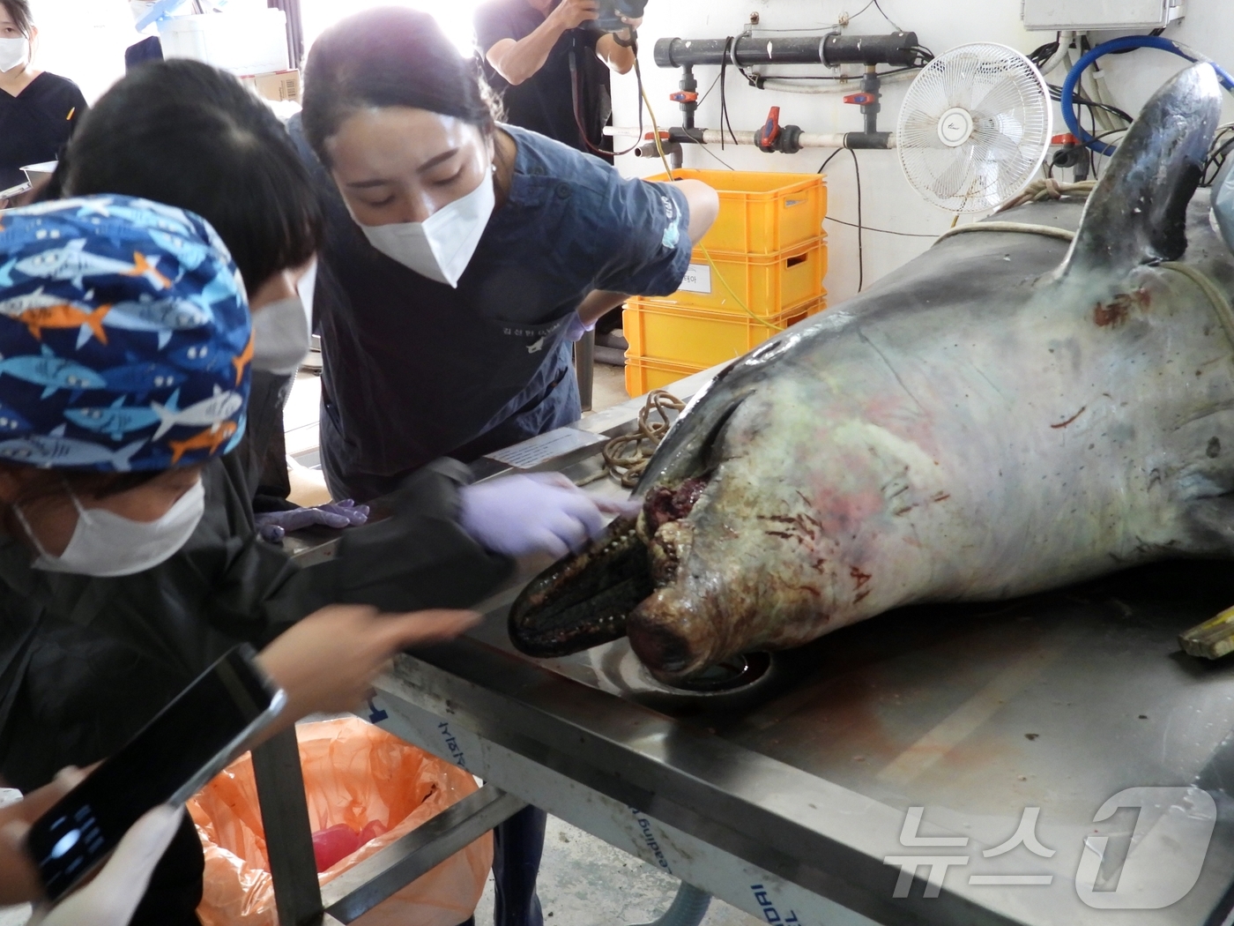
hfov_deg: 56.8
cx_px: 617
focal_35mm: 32
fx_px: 1141
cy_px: 463
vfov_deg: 44.2
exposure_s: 1/15
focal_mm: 5.8
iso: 400
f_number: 3.2
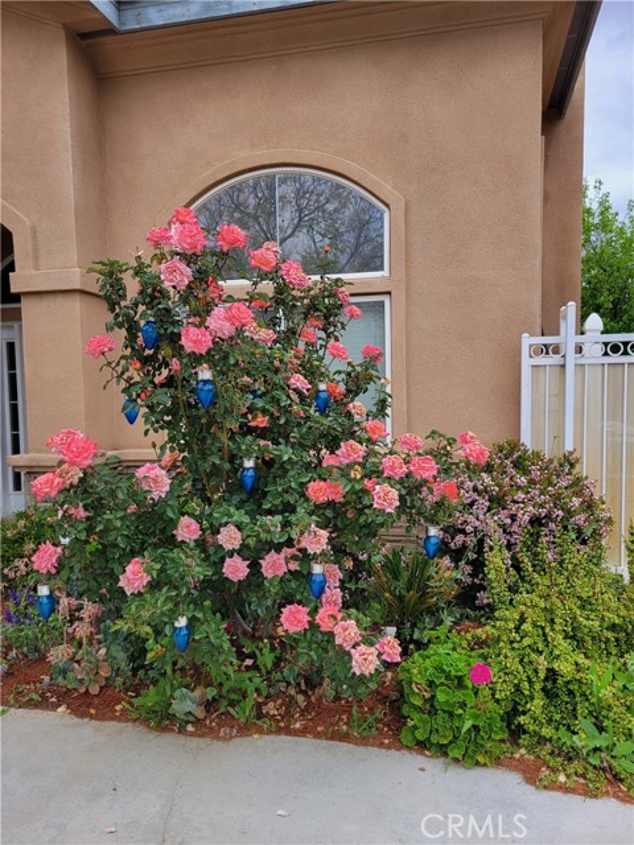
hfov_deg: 53.1
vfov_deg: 67.3
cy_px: 422
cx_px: 317
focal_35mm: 26
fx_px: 635
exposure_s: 1/1005
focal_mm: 5.4
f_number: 1.8
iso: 40
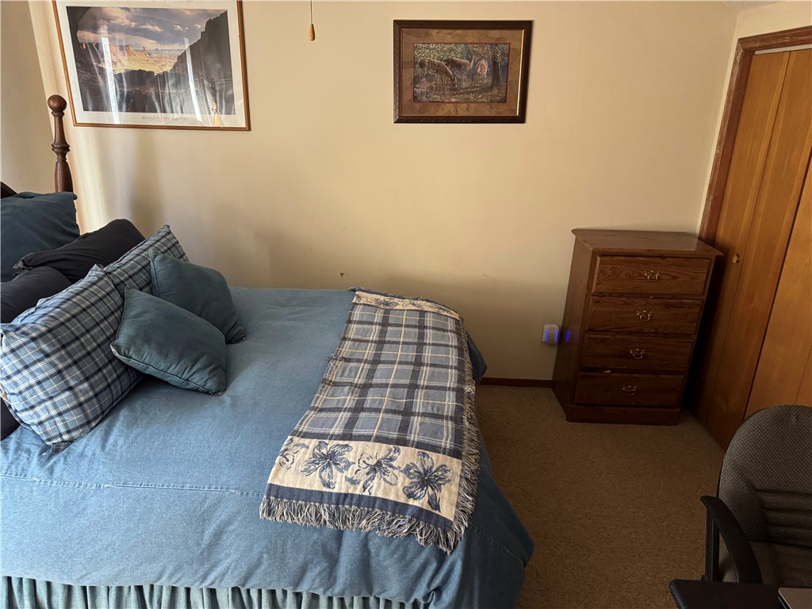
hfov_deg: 71.6
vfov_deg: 56.8
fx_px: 563
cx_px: 406
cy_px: 304
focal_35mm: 24
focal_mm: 6.76
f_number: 1.78
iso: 800
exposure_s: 1/60
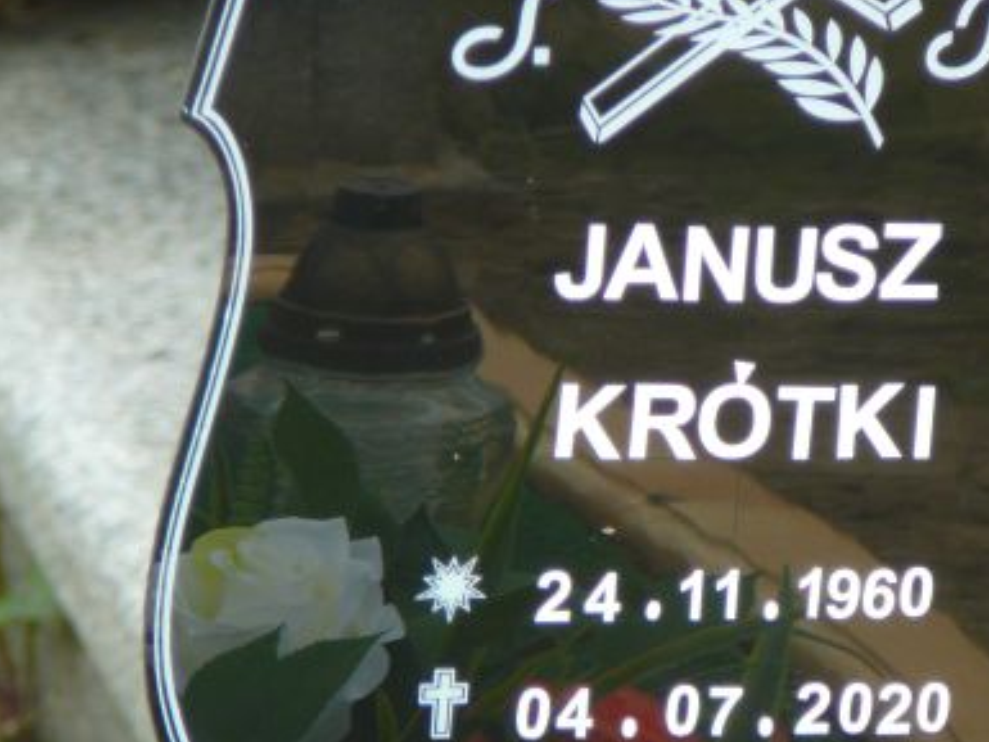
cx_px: 688
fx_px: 10889
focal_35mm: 381
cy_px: 421
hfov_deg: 5.2
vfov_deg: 3.9
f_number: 4.1
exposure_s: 1/125
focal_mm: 34.1
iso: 80
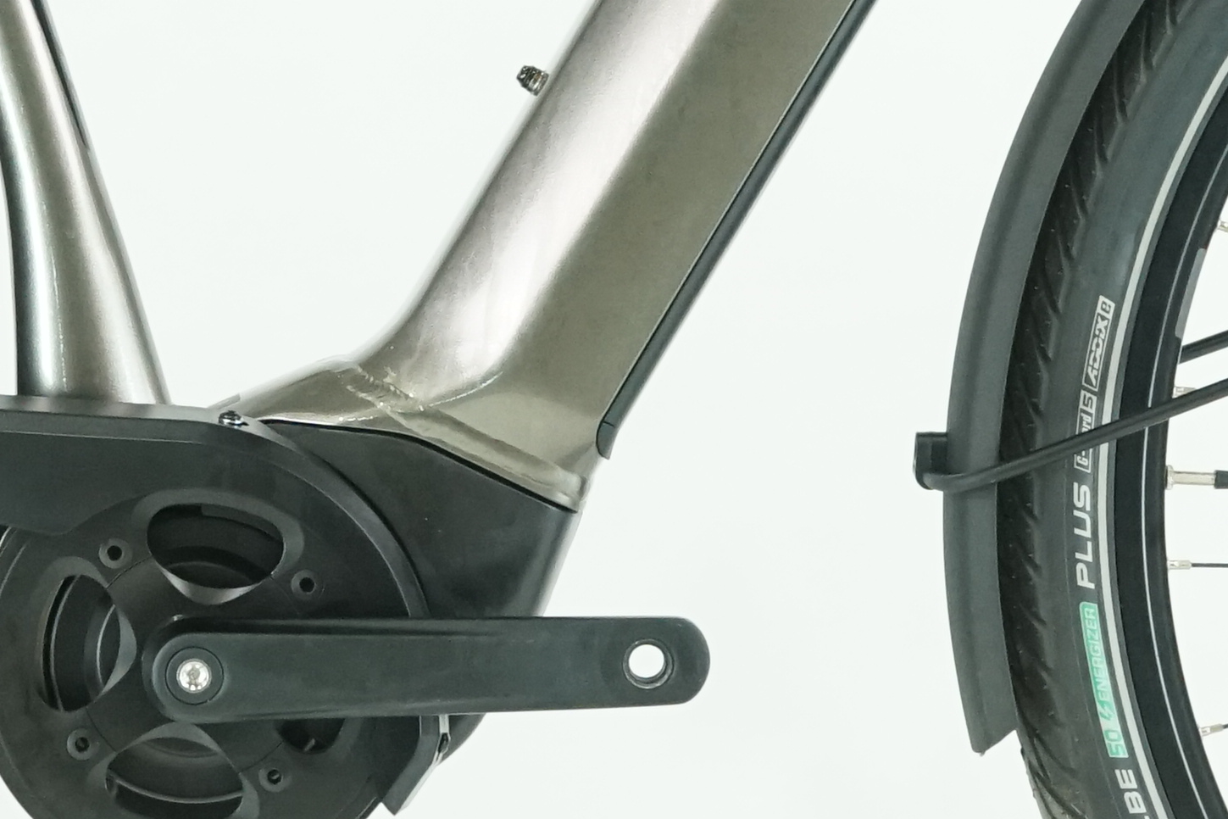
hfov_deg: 8.7
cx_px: 400
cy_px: -163
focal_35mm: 236
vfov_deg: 5.8
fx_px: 8050
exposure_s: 1/200
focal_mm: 57
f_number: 5.6
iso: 2500
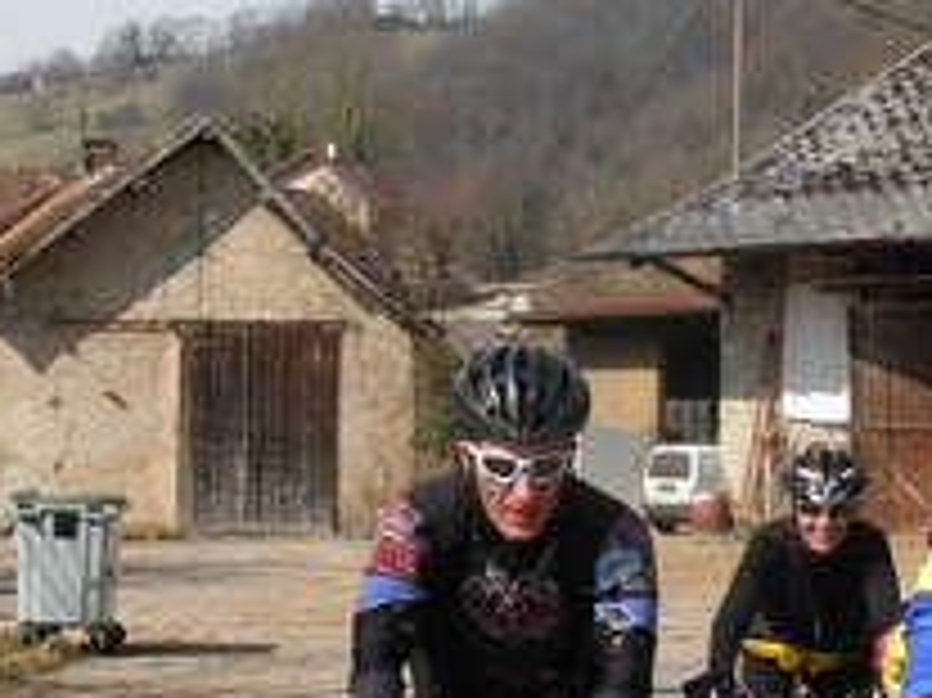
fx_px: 2960
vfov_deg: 13.4
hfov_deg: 17.9
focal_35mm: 110
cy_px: 401
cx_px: 576
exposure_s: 1/527
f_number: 4.9
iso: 79
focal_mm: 6.3
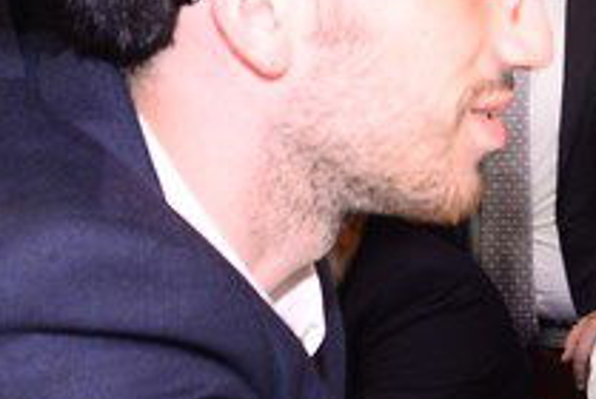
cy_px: 214
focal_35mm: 154
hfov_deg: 12.6
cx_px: 890
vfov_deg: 8.9
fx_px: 2553
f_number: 5
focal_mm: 28
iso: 1250
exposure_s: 1/160
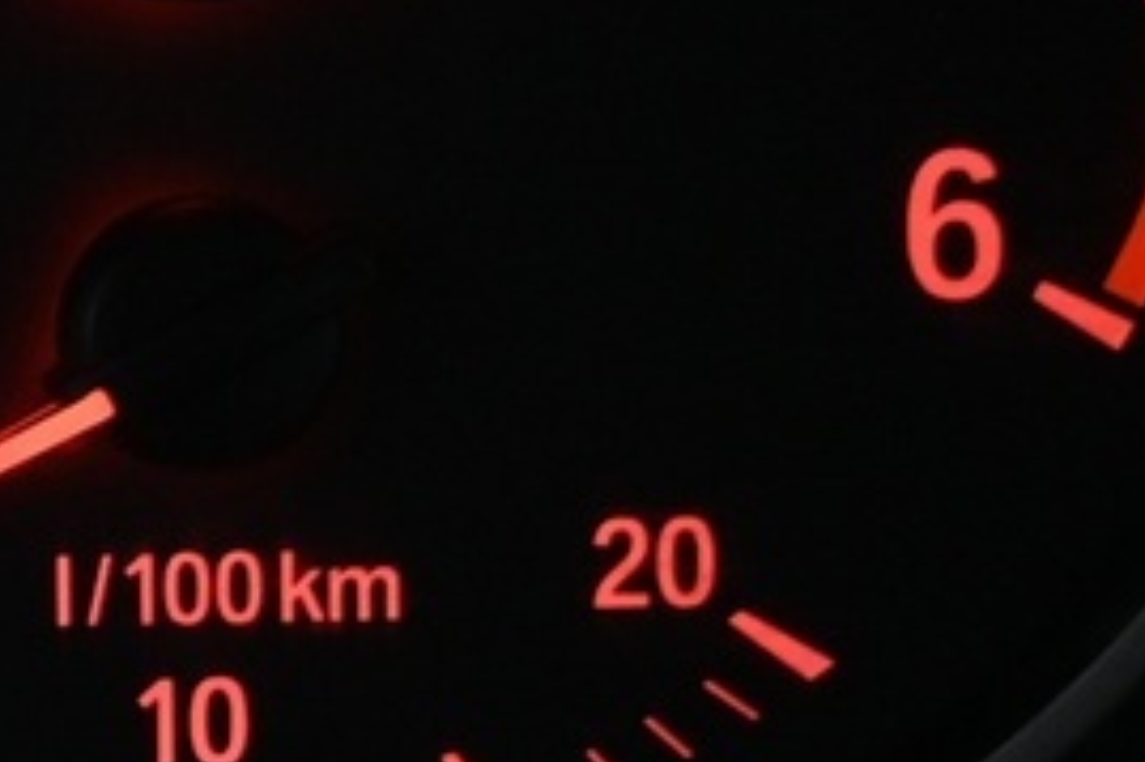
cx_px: -1358
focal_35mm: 204
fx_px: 6469
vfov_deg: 6.7
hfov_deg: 9.3
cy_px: -4
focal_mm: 22.5
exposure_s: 1/40
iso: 1000
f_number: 4
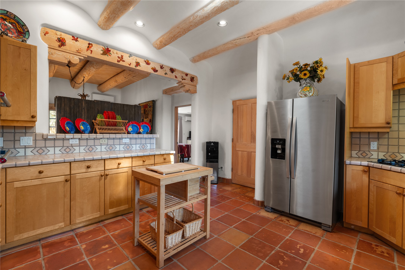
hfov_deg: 96.7
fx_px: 180
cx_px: 202
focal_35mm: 16
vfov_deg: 73.7
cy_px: 135
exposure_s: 1/2
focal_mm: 16
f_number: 9
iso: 400
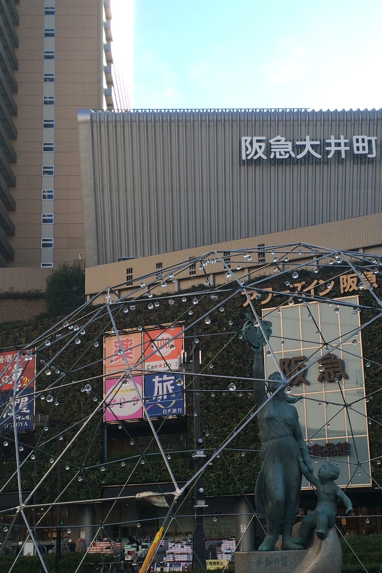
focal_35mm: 51
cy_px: 358
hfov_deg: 26.4
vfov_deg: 38.6
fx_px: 812
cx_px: 231
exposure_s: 1/746
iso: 32
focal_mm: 4.12
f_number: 2.2
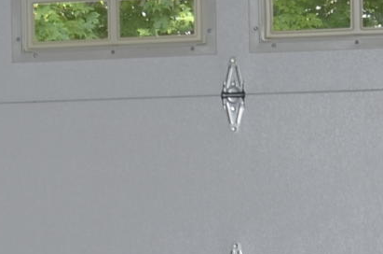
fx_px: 2091
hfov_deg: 9.7
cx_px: -418
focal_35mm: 197
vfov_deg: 6.9
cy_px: 261
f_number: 3.5
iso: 100
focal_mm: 18
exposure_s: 1/60
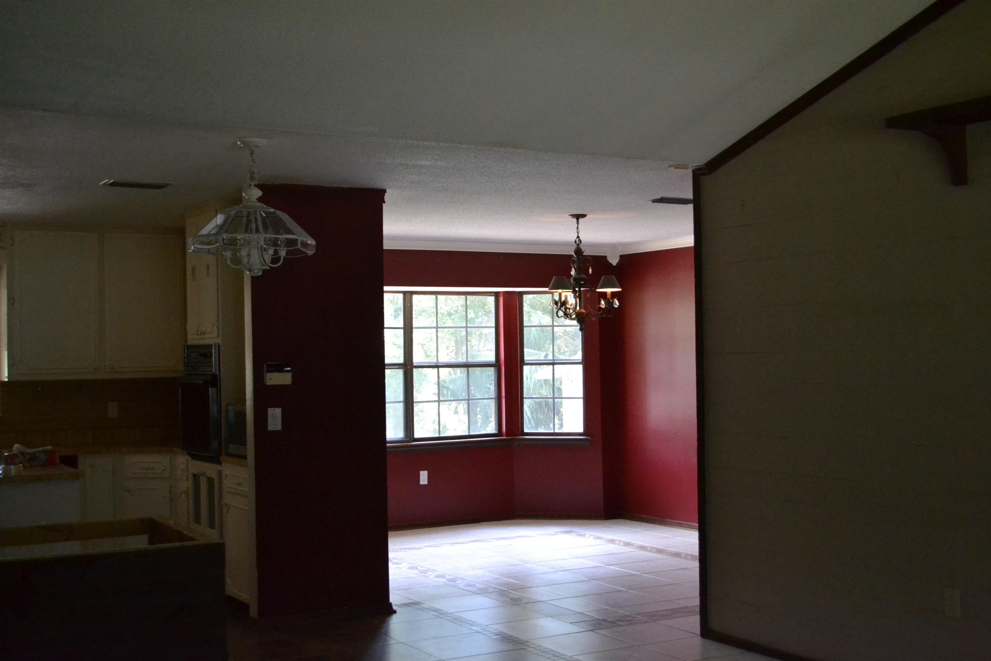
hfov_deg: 43.6
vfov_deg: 29.9
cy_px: 330
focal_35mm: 45
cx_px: 496
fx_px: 1239
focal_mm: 30
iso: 3200
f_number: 4.5
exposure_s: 1/200
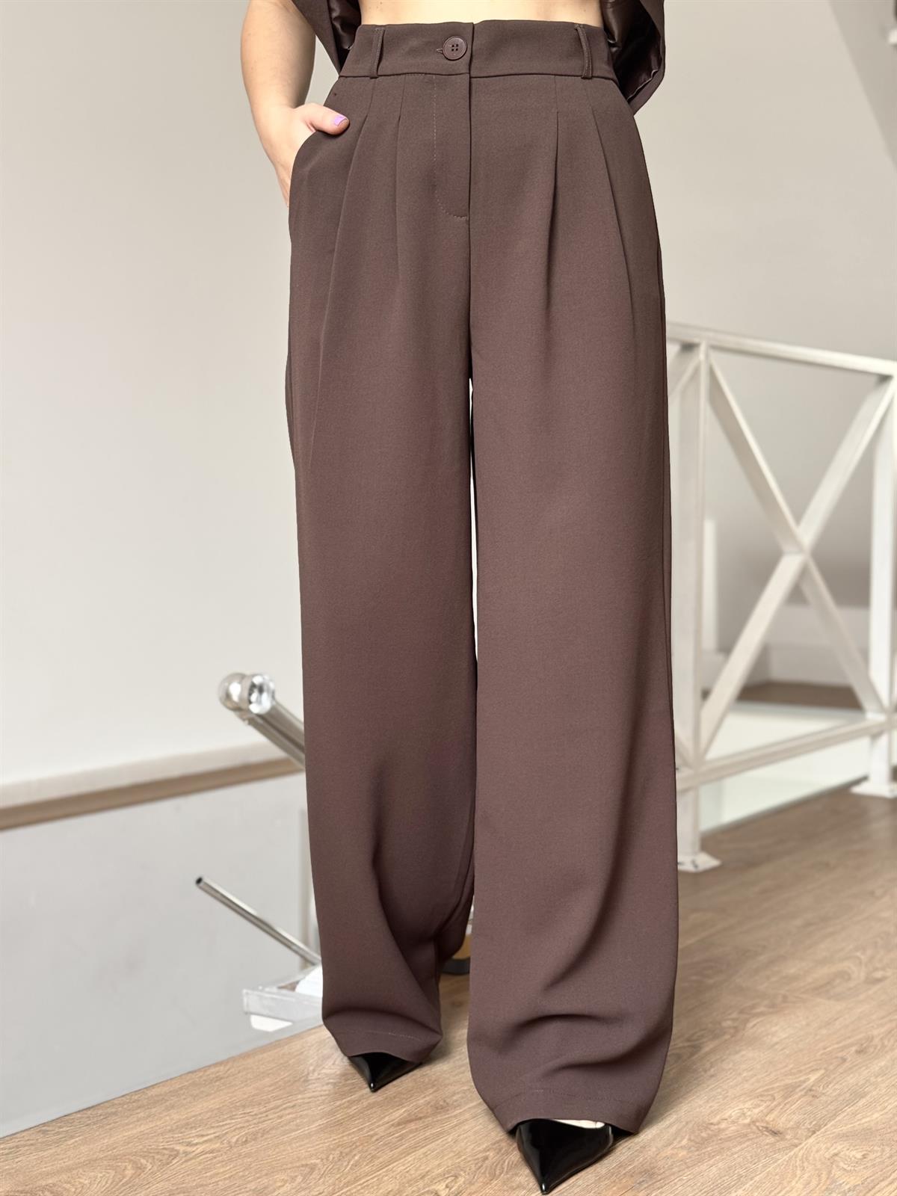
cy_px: 598
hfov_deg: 30.3
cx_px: 448
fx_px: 1658
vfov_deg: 39.7
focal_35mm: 48
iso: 80
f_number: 1.78
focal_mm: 6.76
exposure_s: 1/50
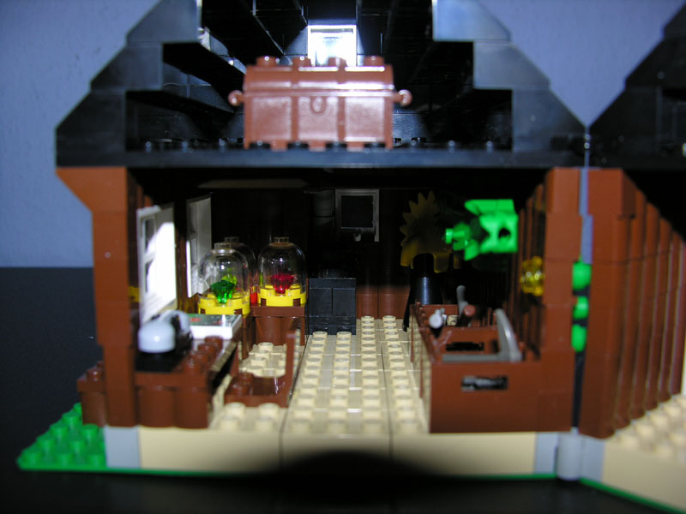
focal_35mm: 35
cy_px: 257
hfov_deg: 52.6
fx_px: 694
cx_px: 343
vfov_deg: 40.7
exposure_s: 1/60.1
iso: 50
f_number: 2.8
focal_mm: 8.9
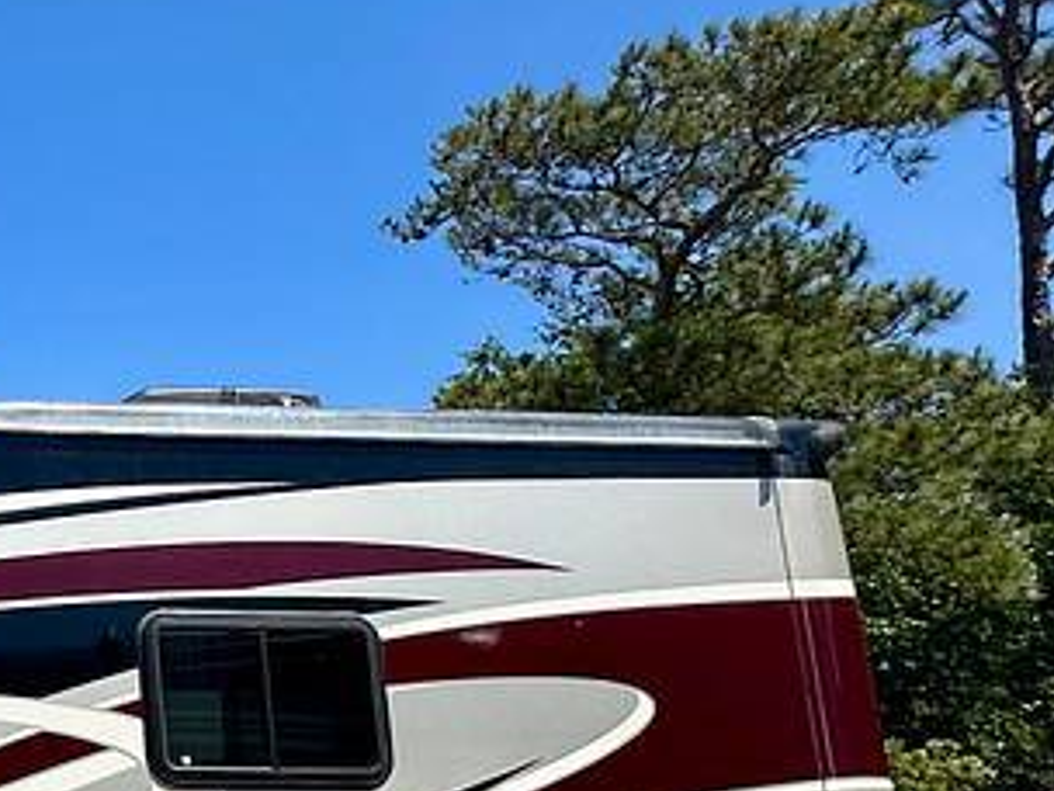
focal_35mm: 46
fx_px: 1401
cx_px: -645
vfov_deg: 29.8
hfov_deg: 25.8
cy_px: 753
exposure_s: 1/1795
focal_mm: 2.22
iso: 50
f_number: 2.2
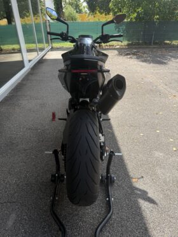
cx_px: 89
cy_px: 118
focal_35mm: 24
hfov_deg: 56.8
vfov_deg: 71.6
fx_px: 164
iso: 80
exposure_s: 1/1812
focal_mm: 6.76
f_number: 1.78
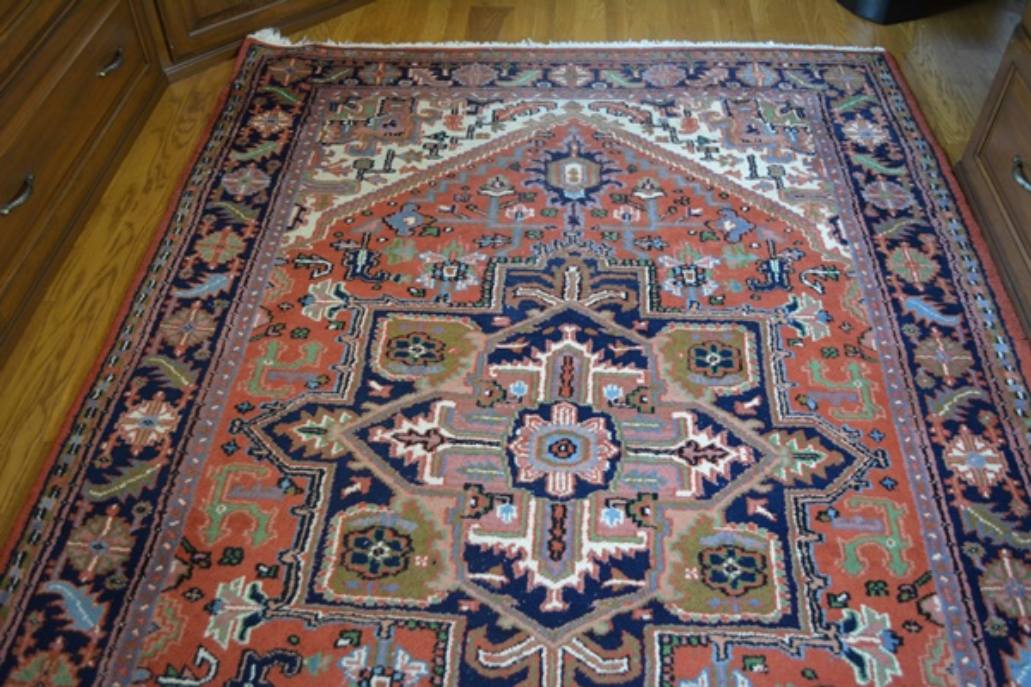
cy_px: 344
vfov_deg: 40.0
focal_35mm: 33
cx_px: 516
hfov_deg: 57.2
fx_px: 945
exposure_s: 1/30
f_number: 3.8
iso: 1100
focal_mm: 22
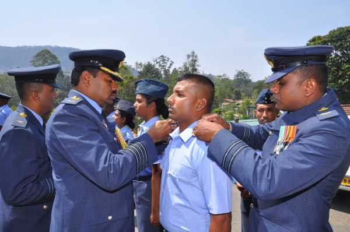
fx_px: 320
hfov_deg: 57.3
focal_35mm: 33
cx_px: 175
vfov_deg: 39.8
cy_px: 116
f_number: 13
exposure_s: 1/160
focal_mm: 22
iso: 200
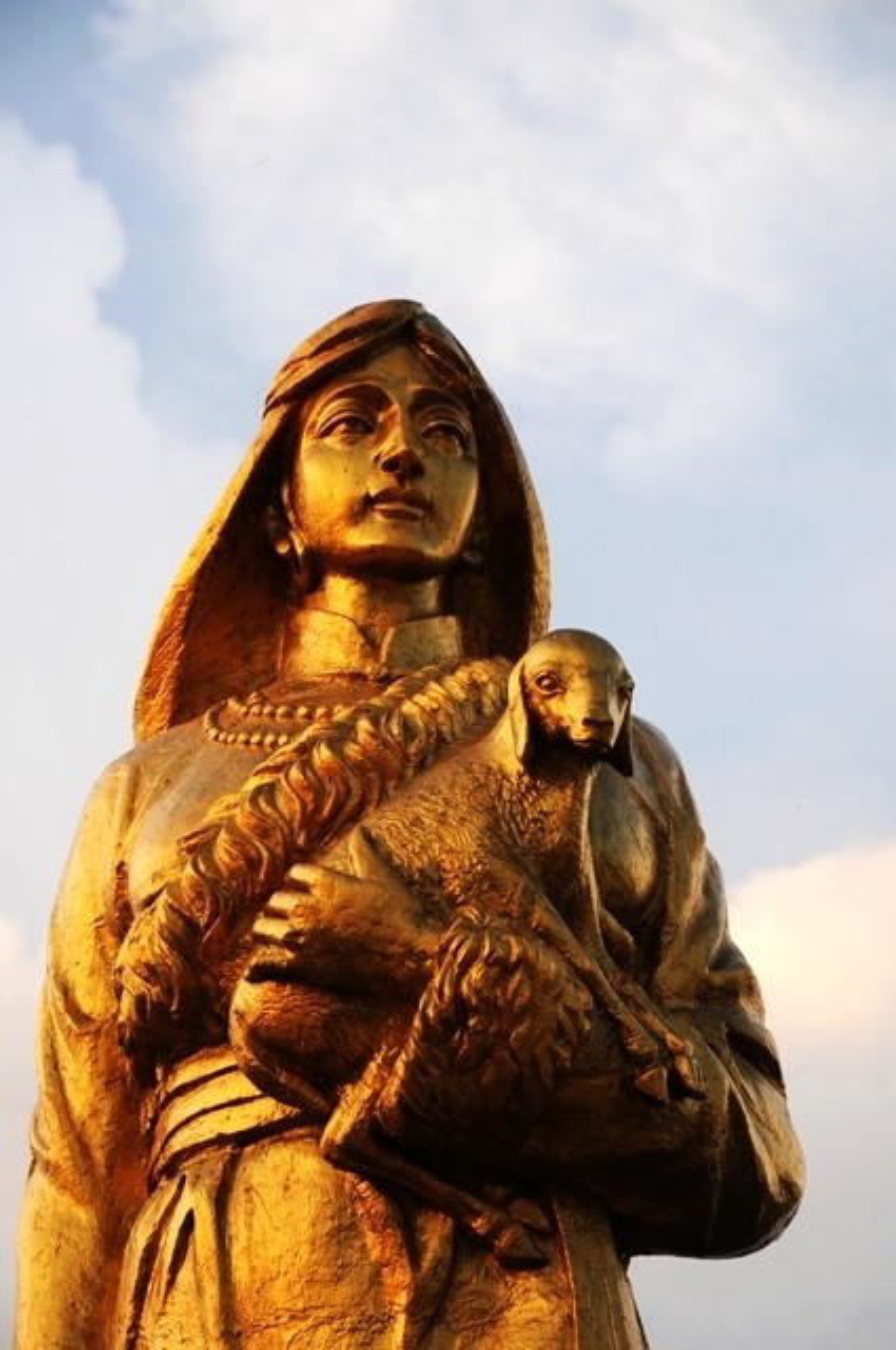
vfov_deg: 20.9
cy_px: 675
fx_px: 3650
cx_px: 448
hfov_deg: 14.0
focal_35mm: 98
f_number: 6.3
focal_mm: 65
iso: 200
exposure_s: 1/100
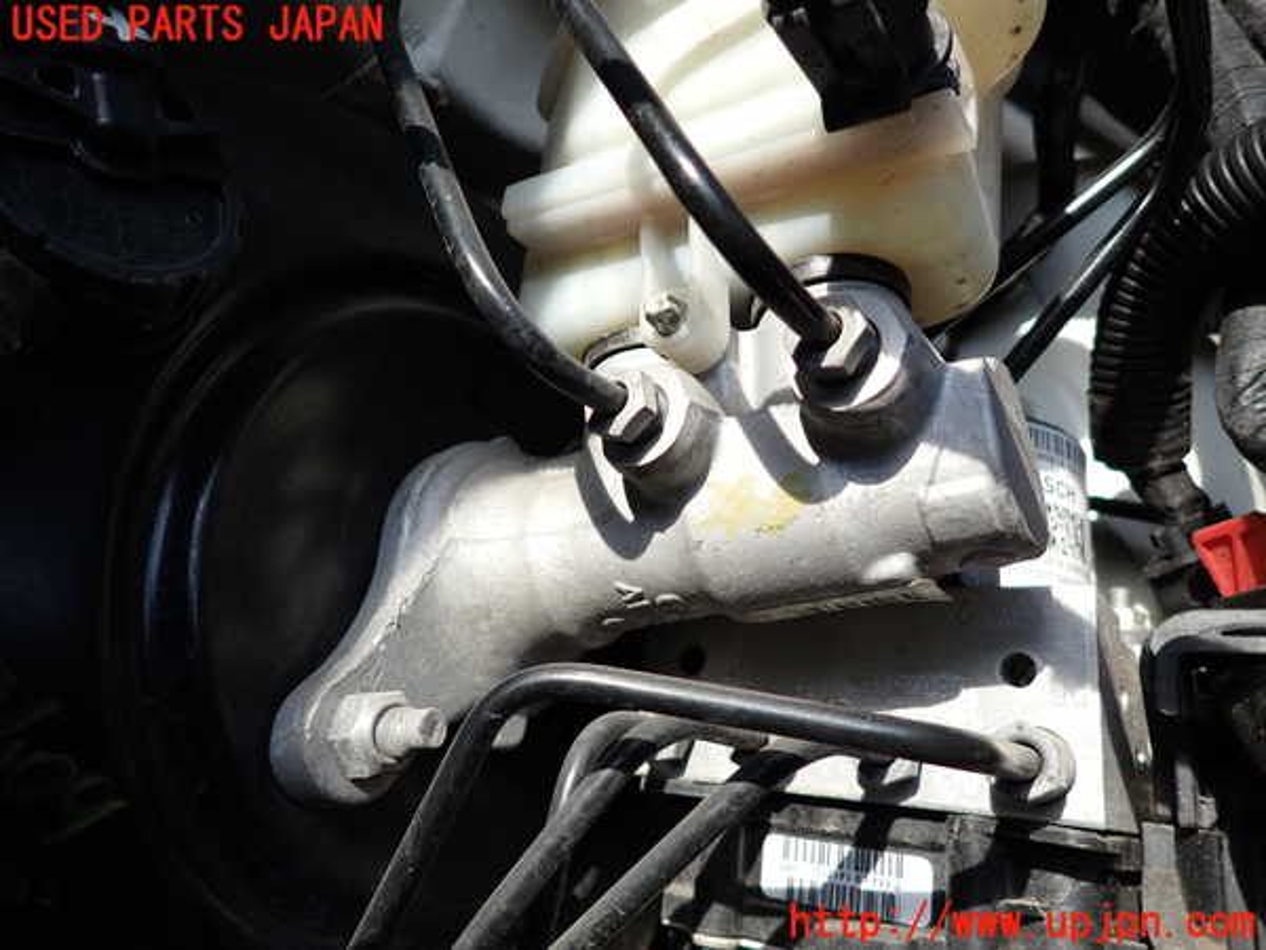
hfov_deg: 69.4
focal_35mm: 25
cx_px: 633
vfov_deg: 54.9
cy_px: 475
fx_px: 914
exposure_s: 1/640
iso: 100
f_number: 2
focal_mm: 4.5
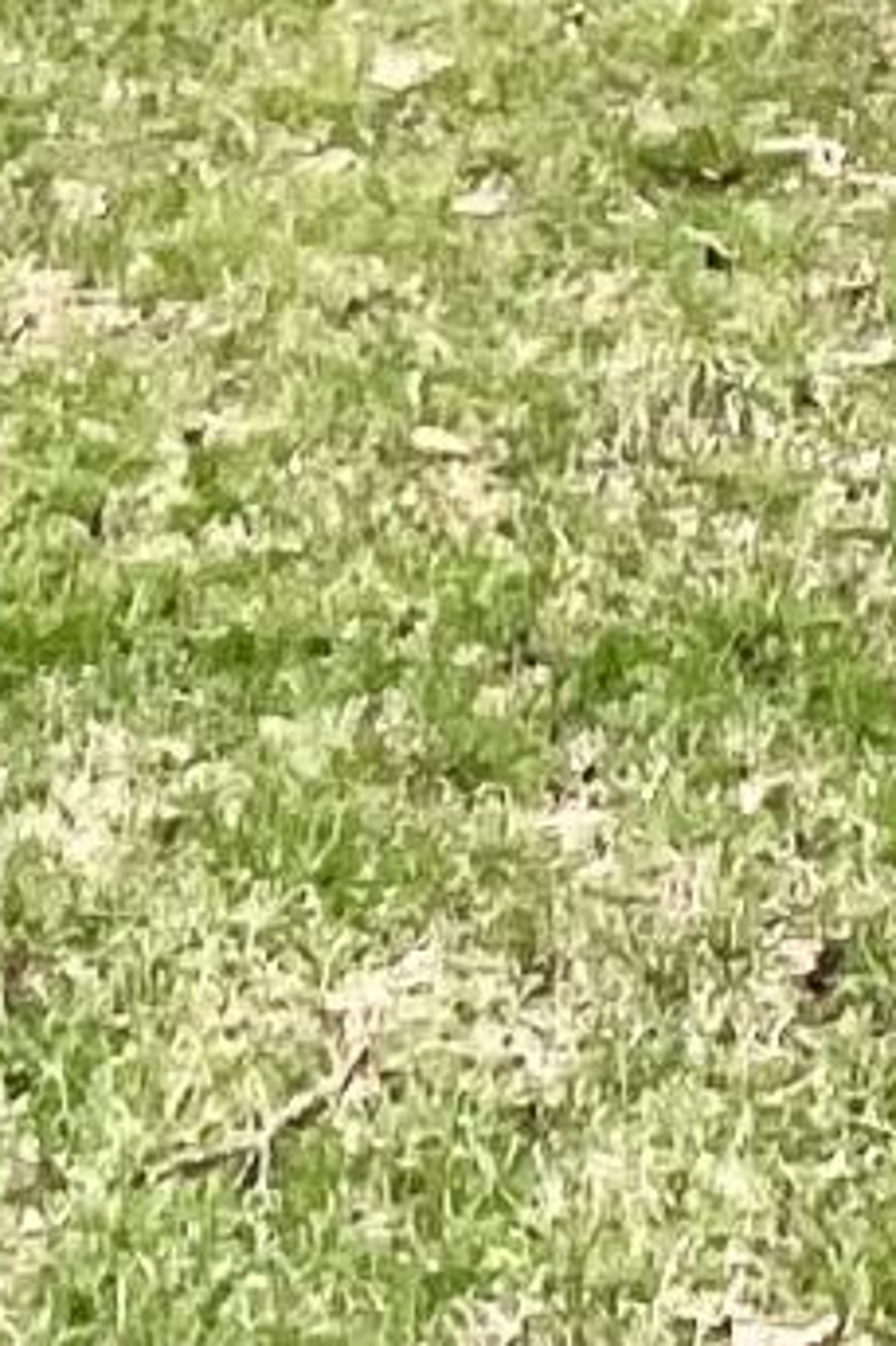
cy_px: -2610
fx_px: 4409
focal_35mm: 118
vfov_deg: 11.3
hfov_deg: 11.2
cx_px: 1244
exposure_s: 1/523
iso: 32
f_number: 1.8
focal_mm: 1.57
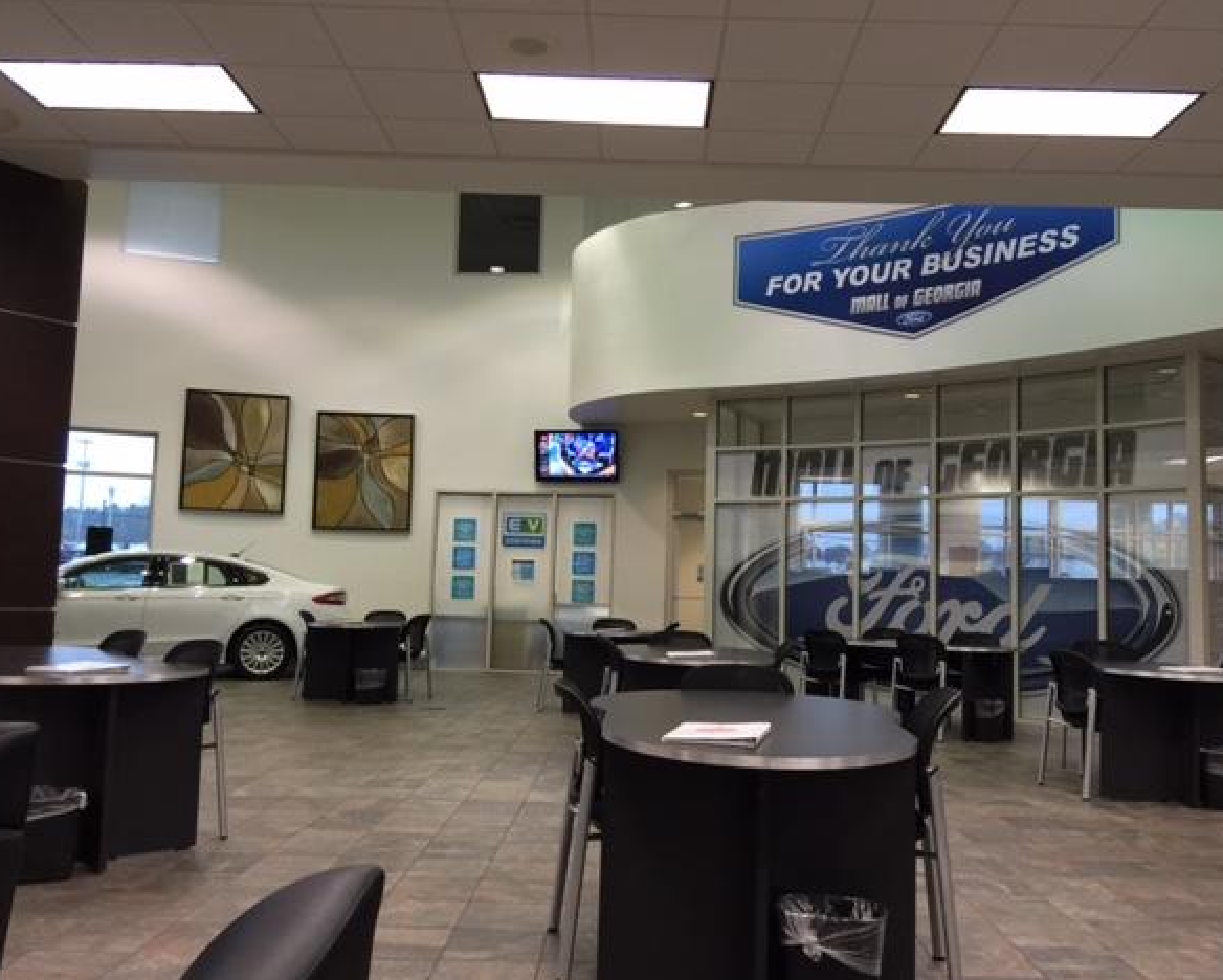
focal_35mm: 31
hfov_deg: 57.1
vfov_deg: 47.2
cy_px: 500
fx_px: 1123
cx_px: 647
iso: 32
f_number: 2.2
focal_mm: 4.15
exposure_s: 1/15
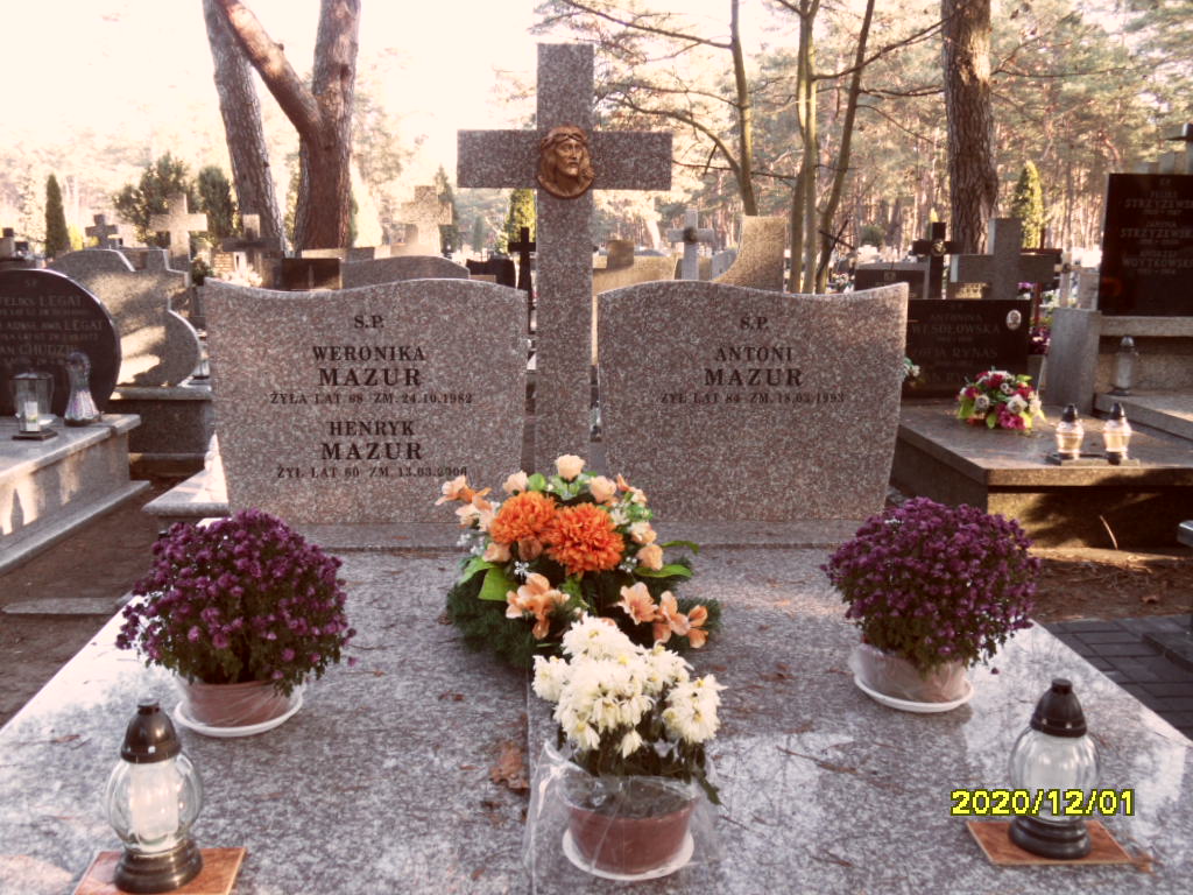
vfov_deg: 44.2
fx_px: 1103
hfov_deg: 56.8
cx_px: 596
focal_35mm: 32
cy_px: 448
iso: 100
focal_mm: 5.3
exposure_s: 1/45
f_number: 3.4
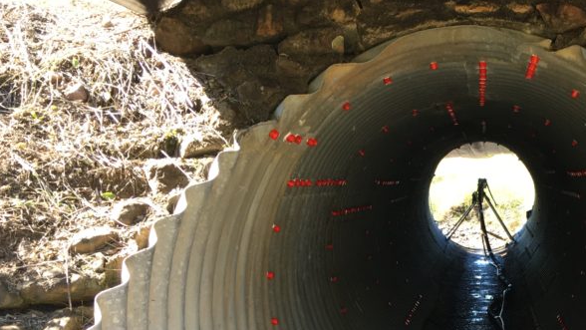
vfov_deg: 21.1
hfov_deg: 36.4
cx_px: 476
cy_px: 333
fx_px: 855
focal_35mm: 55
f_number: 2.2
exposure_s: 1/100
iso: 40
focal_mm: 4.15
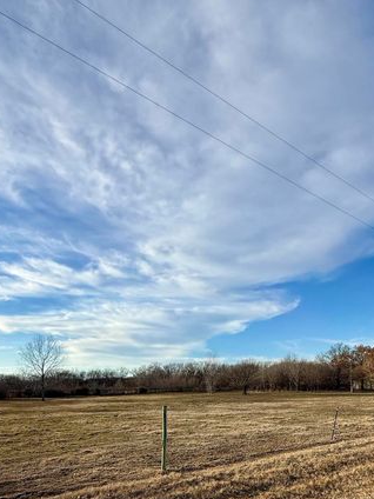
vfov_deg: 71.2
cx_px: 223
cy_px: 374
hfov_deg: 60.6
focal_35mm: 22
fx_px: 317
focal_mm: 2.22
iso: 50
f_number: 2.2
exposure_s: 1/2237
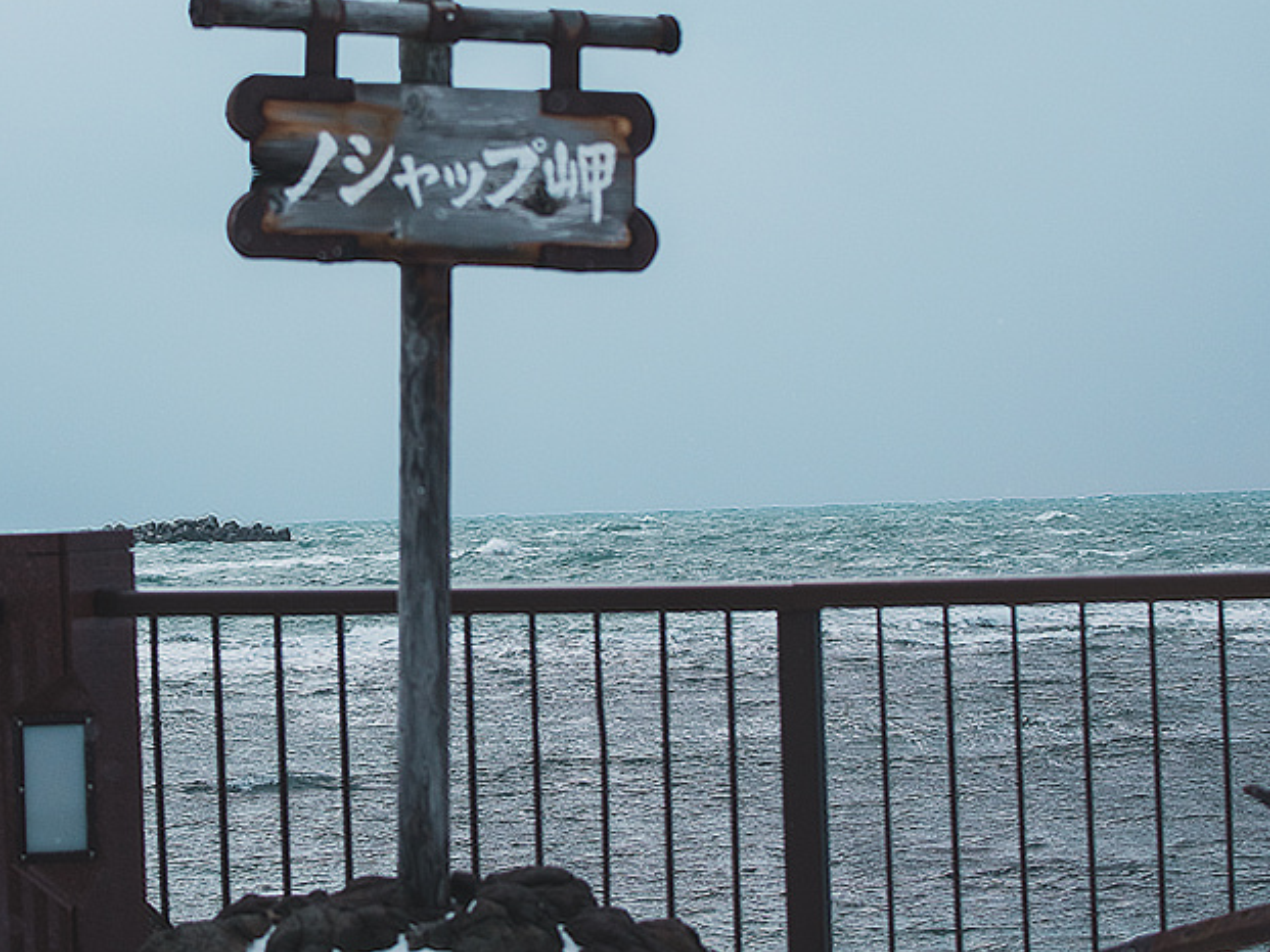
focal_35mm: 130
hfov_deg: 15.2
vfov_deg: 11.4
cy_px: 333
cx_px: 517
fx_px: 4770
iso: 800
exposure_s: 1/400
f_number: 4
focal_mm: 70
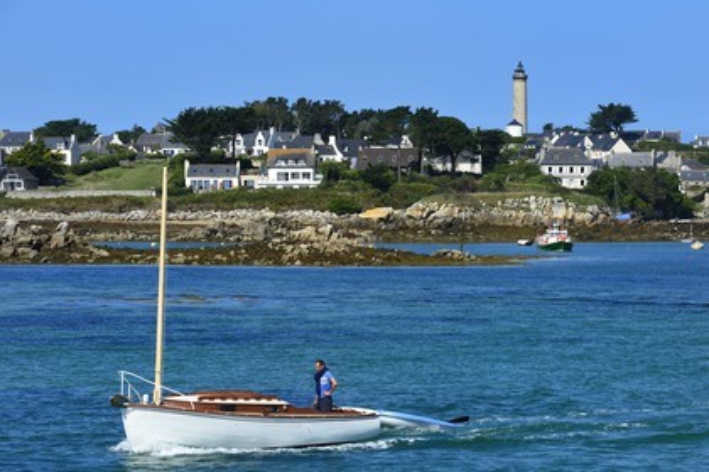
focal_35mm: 160
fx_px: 3151
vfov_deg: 8.6
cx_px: 354
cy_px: 236
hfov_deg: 12.8
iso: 200
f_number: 11
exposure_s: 1/320
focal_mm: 160
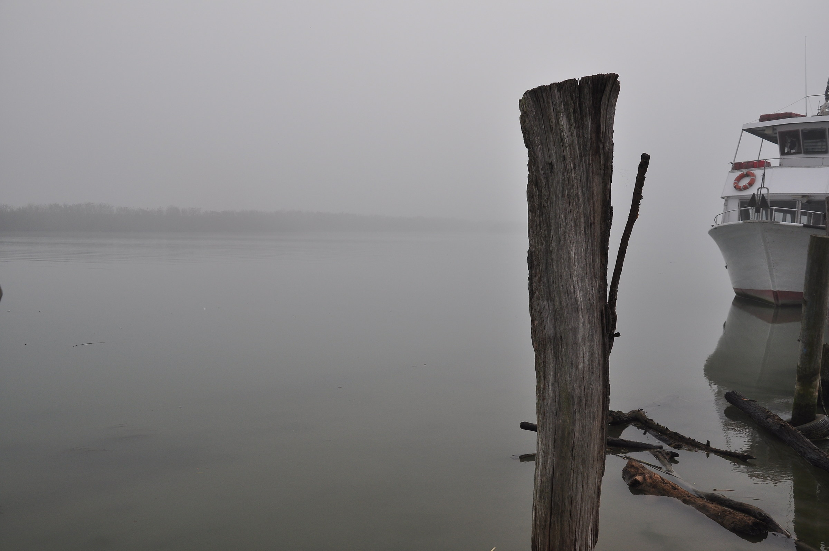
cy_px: 276
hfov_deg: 51.3
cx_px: 414
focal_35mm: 38
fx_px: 862
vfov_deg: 35.4
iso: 200
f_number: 9
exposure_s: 1/320
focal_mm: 25
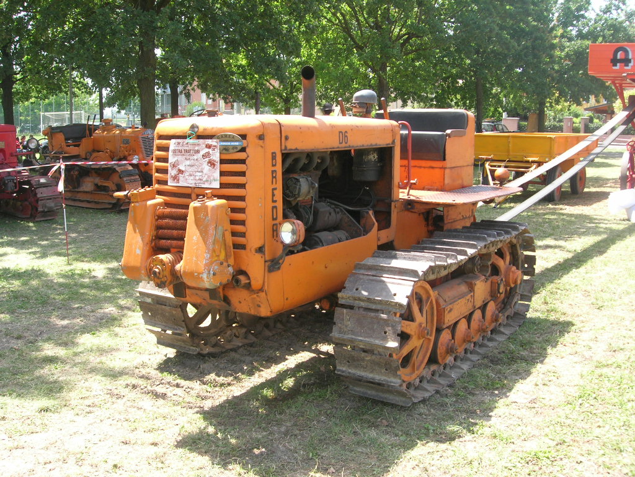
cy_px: 238
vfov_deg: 37.7
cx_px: 318
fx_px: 697
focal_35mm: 38
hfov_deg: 49.0
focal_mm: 7.8
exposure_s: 1/90.7
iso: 64
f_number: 4.8
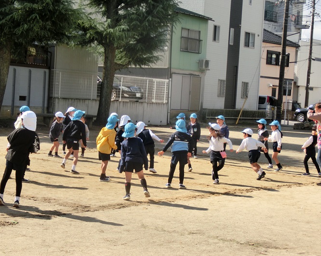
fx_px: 722
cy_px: 133
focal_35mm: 76
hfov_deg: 25.1
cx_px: 159
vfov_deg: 20.2
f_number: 4.7
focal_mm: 12.1
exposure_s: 1/500
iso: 80
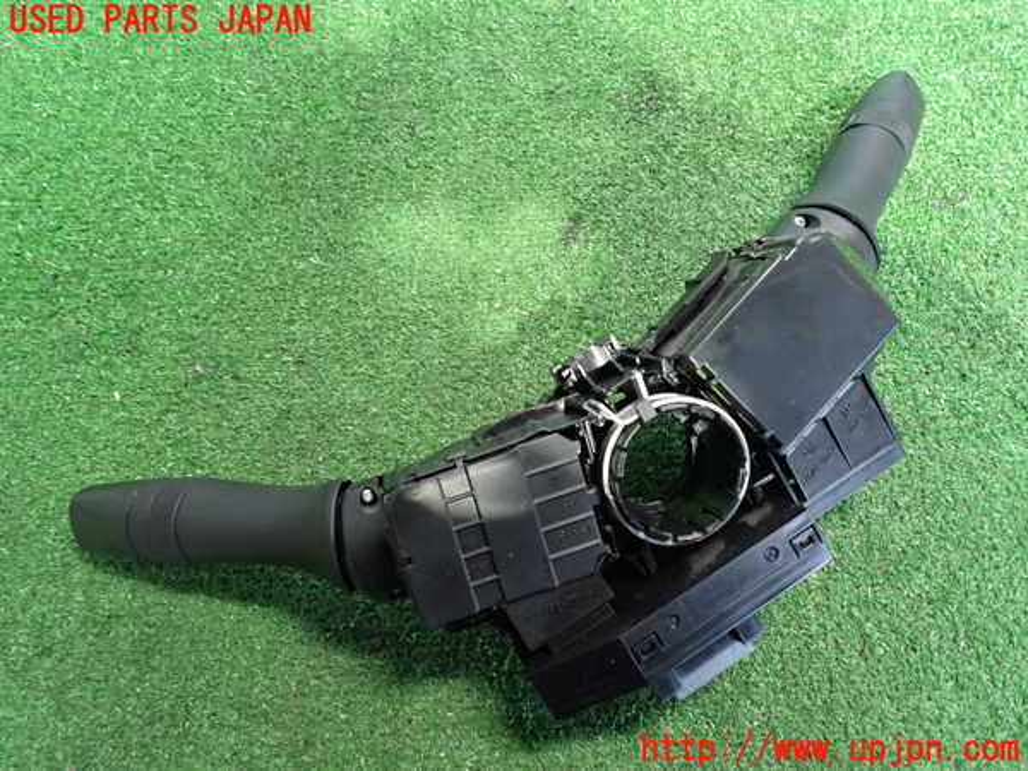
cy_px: 386
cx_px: 514
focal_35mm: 25
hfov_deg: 69.4
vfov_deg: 54.9
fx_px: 742
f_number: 2.8
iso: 800
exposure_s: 1/15
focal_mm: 4.5
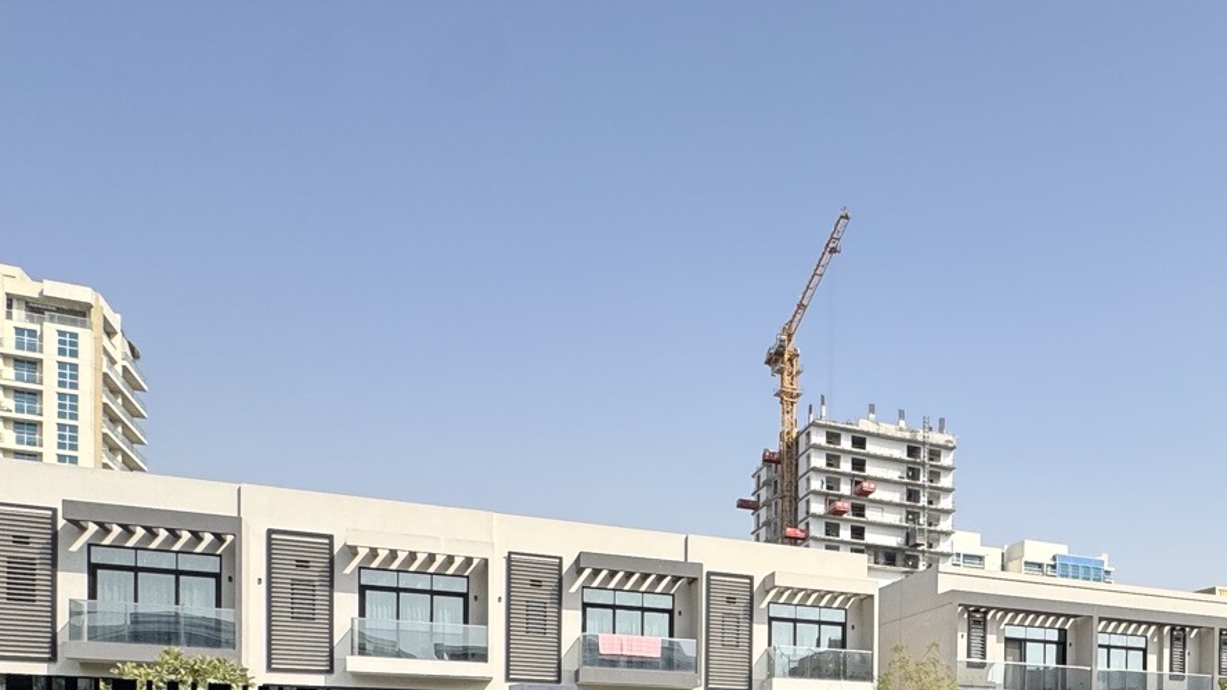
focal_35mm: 33
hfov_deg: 53.8
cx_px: 1046
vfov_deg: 31.2
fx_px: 1074
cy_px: 778
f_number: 2.2
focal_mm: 2.22
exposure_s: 1/2028
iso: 50
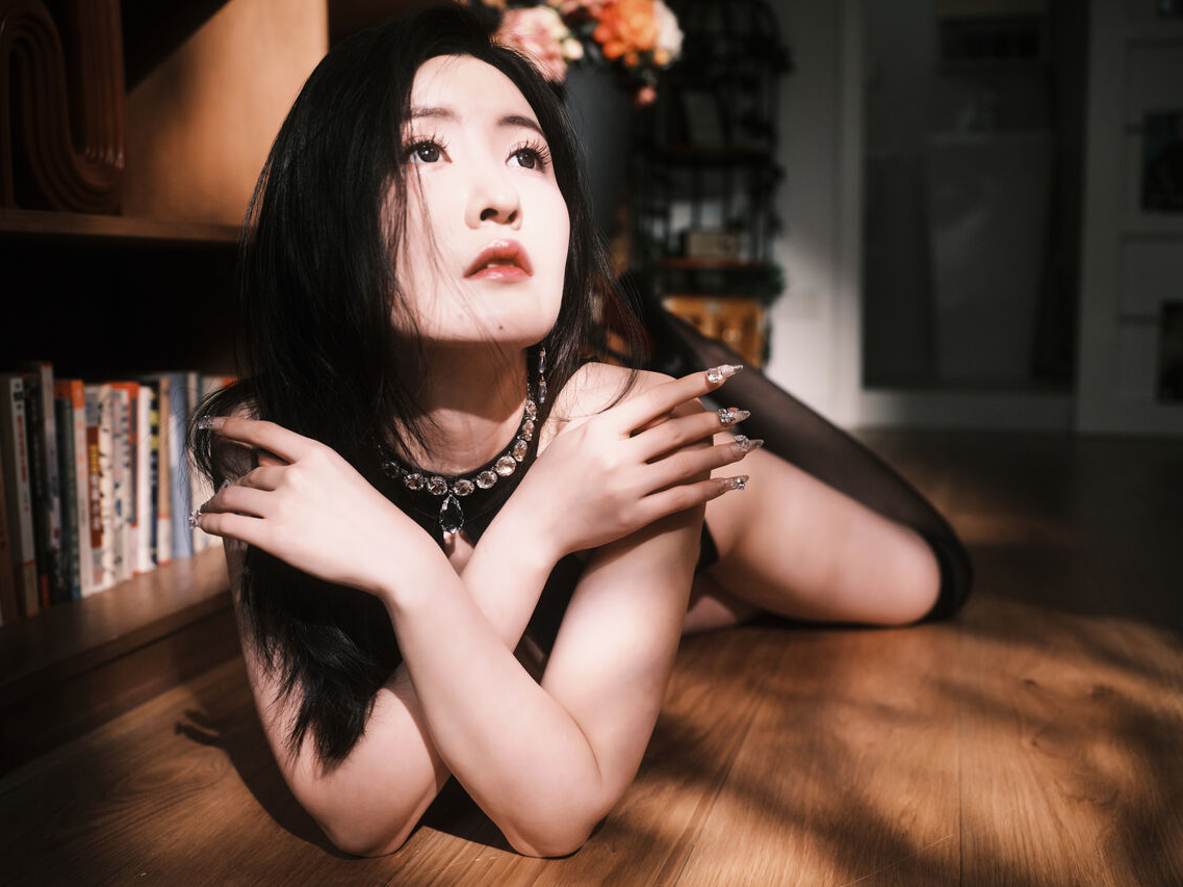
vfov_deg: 37.7
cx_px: 610
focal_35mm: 38
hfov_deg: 49.0
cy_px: 436
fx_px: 1299
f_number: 4
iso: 3200
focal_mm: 45
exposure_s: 1/100
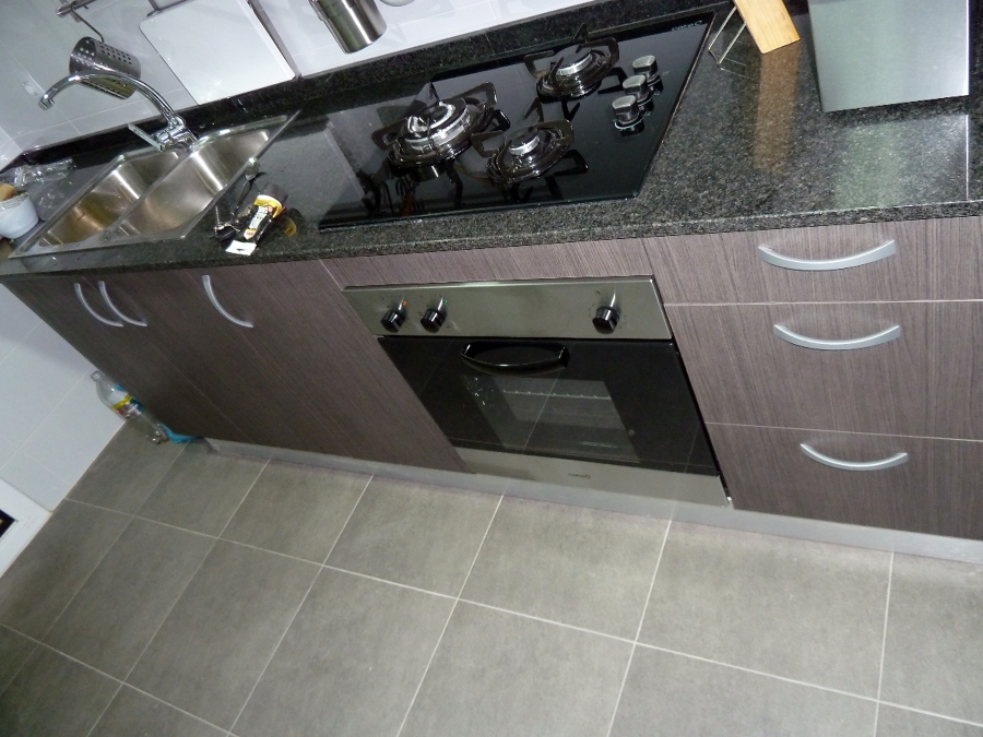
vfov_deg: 54.9
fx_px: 710
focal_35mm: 25
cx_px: 492
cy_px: 368
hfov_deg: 69.4
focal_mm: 4.1
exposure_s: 1/30
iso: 250
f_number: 3.3
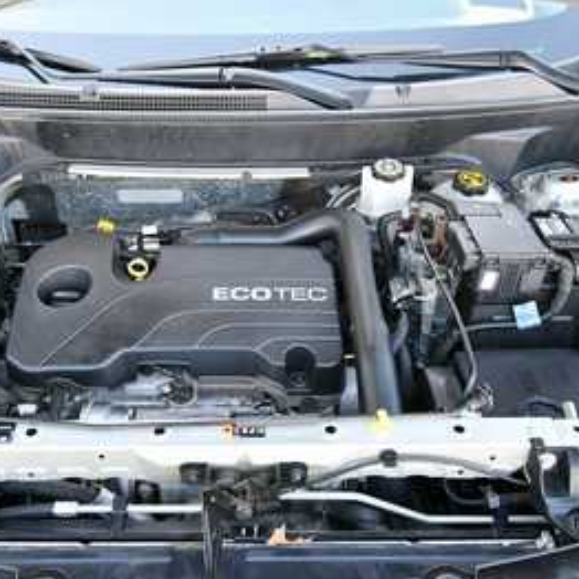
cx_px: 252
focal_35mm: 39
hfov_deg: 42.7
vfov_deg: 42.8
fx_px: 738
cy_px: 293
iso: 1600
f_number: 5.6
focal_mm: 20
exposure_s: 1/125
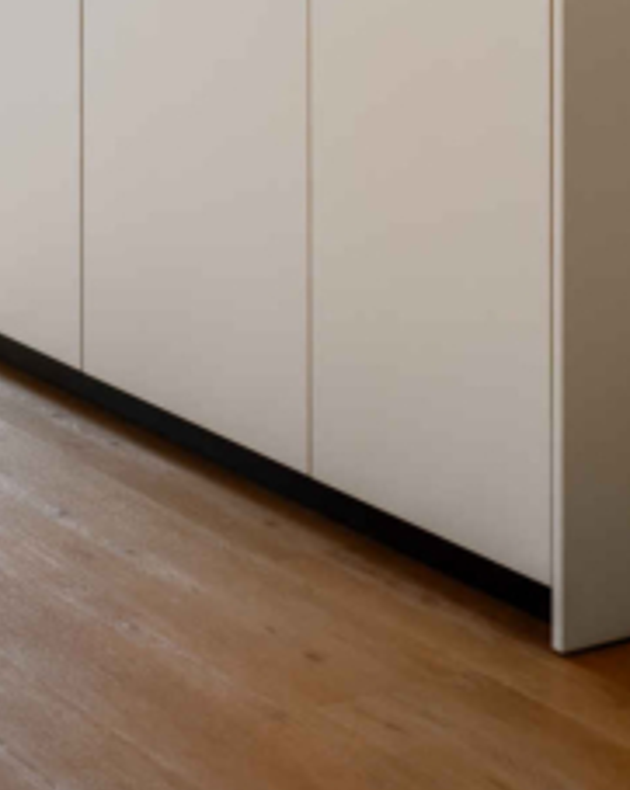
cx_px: 442
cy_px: -186
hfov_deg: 13.6
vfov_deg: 16.3
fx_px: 2640
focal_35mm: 113
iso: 100
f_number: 13
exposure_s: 1/2.5
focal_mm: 38.7
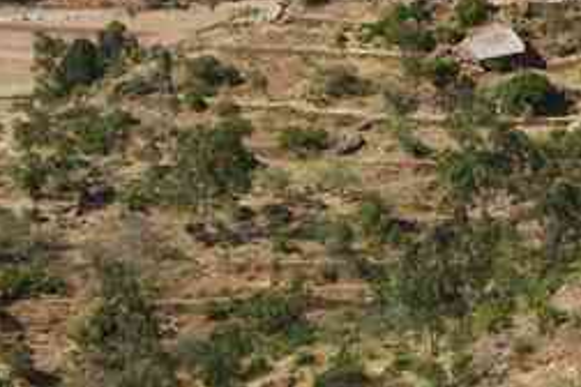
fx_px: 4793
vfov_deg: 4.6
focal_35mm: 297
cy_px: -207
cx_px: 923
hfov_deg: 6.8
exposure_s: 1/100
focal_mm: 50
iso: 200
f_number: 11
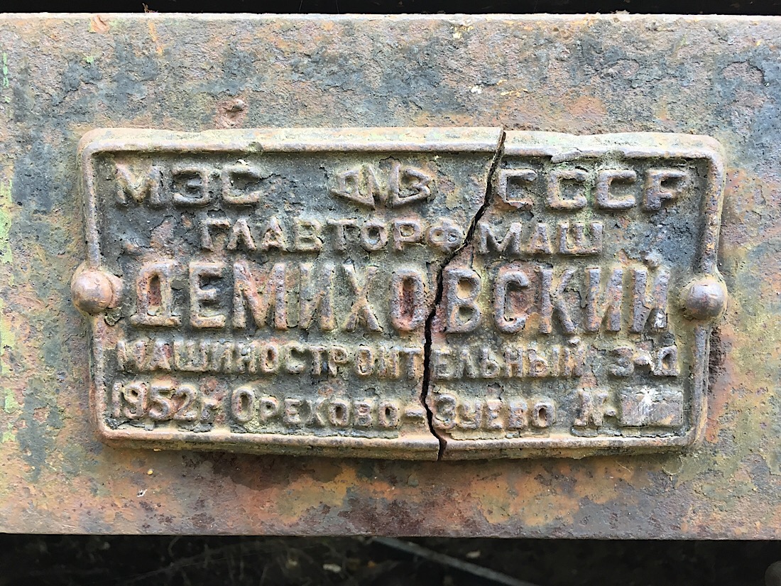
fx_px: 654
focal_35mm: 29
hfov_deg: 61.7
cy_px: 293
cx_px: 390
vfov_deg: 48.2
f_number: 2.2
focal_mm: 4.15
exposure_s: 1/33
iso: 50
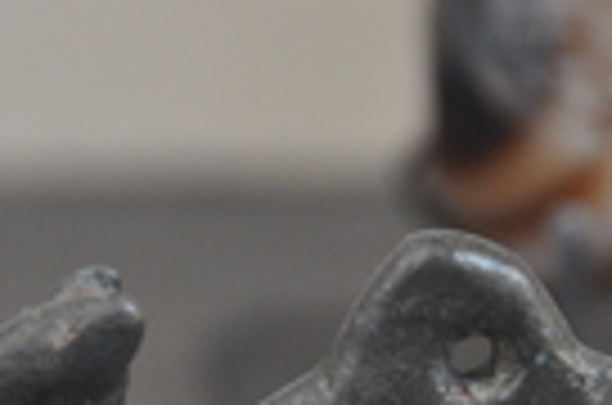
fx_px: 16452
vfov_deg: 1.4
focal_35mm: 970
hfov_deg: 2.1
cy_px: 441
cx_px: 297
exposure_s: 1/25
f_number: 5.6
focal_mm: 200
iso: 640
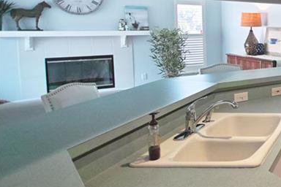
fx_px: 312
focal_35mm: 40
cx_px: 372
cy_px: 50
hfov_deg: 33.8
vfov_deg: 32.8
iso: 800
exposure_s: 1/60
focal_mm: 10
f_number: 3.5
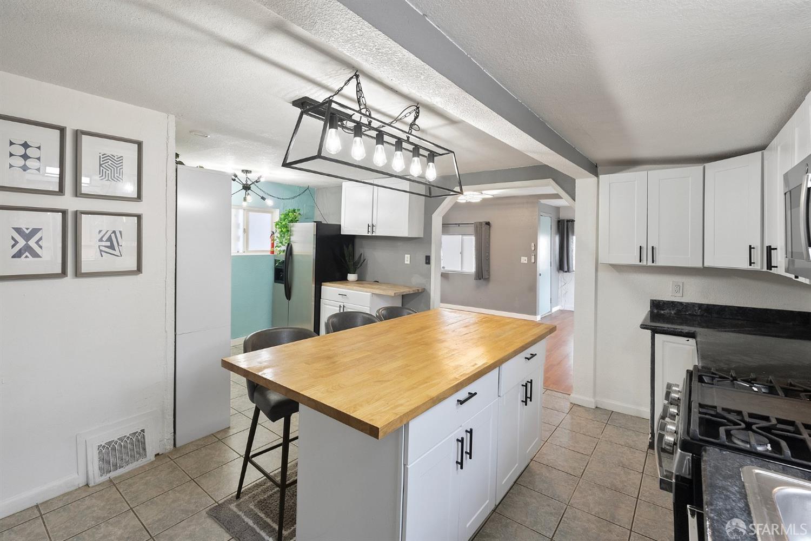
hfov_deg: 96.7
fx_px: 360
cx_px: 406
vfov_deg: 73.7
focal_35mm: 16
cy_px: 270
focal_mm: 16
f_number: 8
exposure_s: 1/3
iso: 640
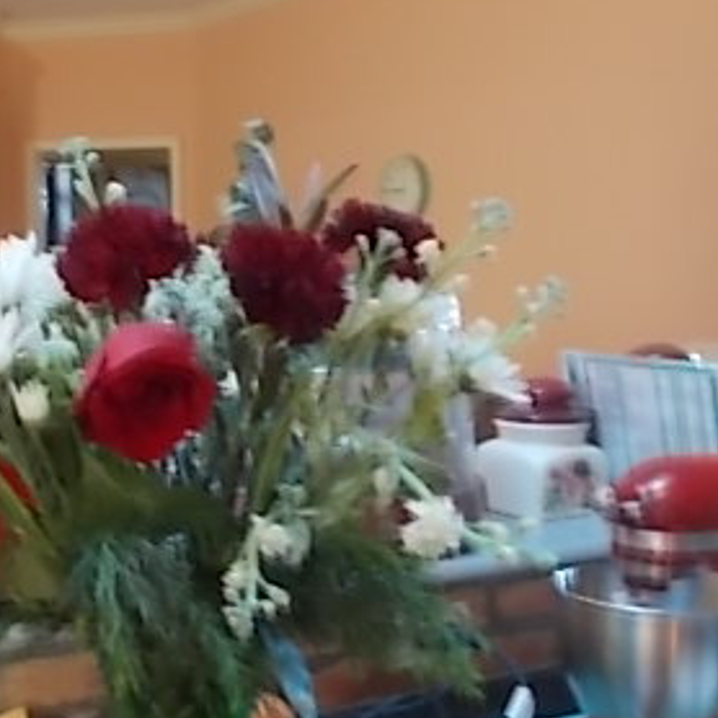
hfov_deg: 31.6
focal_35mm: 53
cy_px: 478
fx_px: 1244
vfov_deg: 31.9
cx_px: 176
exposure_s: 1/2
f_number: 3.2
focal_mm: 4.6
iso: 200
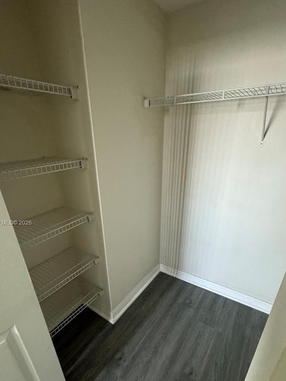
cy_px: 223
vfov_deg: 86.9
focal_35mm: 18
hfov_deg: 71.6
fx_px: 198
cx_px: 140
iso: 800
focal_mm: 2.22
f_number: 2.2
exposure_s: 1/60
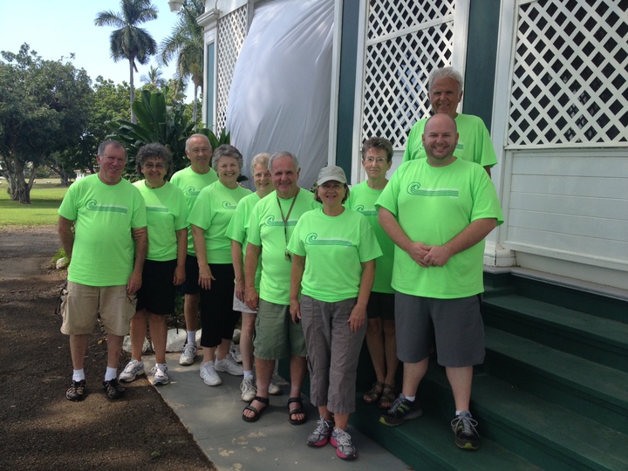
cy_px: 236
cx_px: 314
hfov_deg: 52.6
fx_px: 635
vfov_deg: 40.7
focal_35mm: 35
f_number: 2.4
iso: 50
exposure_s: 1/746
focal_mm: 4.28
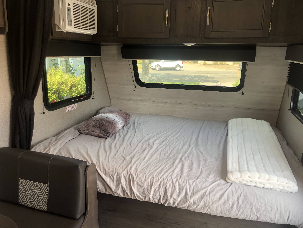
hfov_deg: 63.4
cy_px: 114
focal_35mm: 28
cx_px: 152
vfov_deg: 49.7
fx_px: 245
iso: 50
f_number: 1.8
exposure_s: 1/120
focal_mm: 4
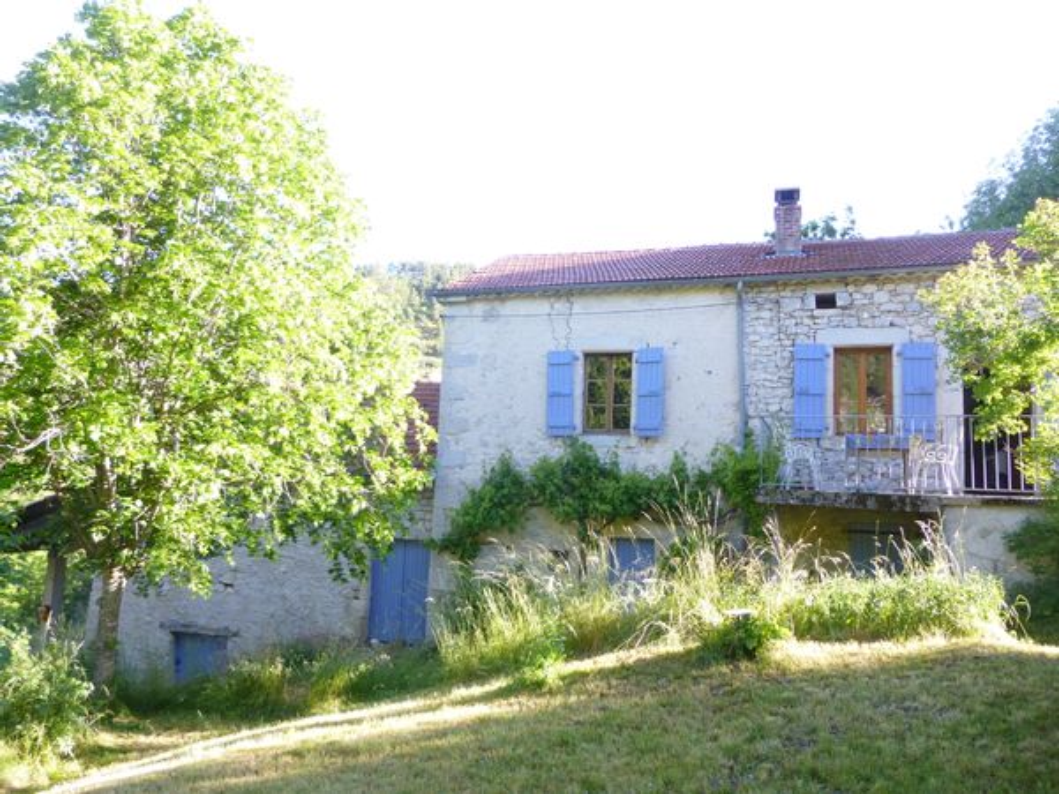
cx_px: 530
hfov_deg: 69.4
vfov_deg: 54.9
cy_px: 397
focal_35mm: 25
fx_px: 765
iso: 100
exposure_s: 1/60
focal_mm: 4.5
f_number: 3.1
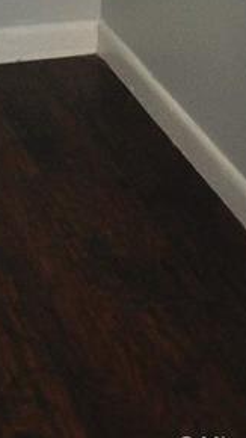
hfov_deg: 9.9
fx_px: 1358
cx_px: -169
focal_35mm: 117
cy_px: -443
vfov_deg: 14.9
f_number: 3.5
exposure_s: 1/60
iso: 800
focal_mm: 18
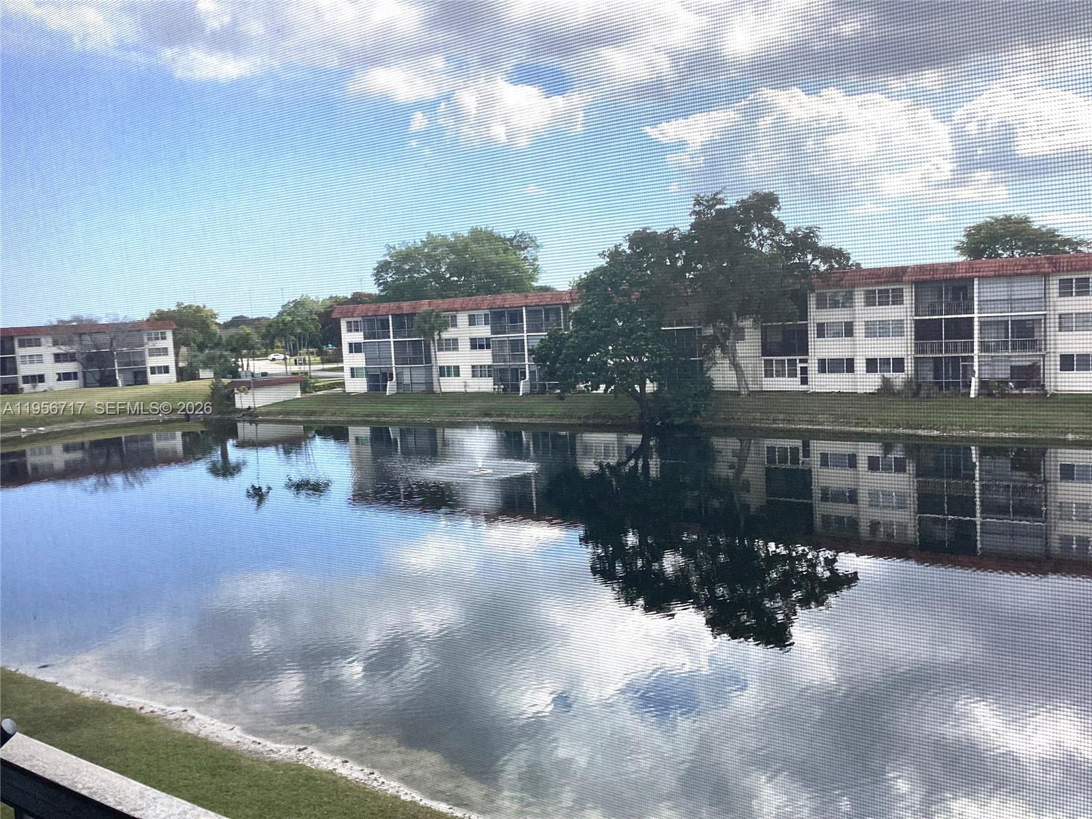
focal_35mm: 31
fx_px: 978
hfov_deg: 58.4
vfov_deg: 45.4
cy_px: 410
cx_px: 546
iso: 25
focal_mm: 3.3
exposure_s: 1/734
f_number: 2.4
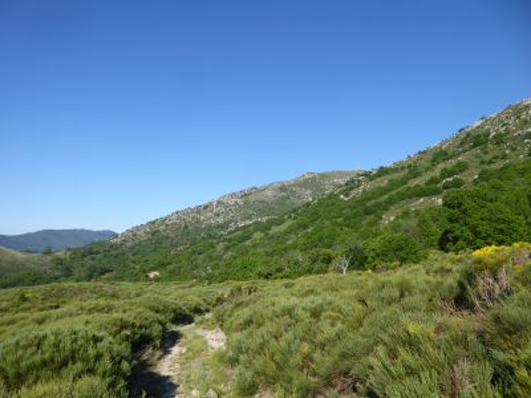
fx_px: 383
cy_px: 199
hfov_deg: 69.4
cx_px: 266
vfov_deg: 54.9
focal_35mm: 25
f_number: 3.3
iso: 80
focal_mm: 4.3
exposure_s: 1/800
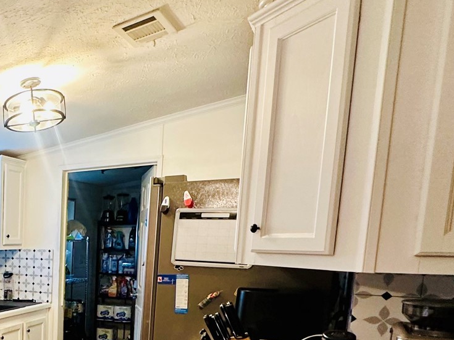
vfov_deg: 34.6
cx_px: -59
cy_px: 312
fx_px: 511
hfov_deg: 38.5
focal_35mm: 39
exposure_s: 1/60
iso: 250
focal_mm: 2.22
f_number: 2.2
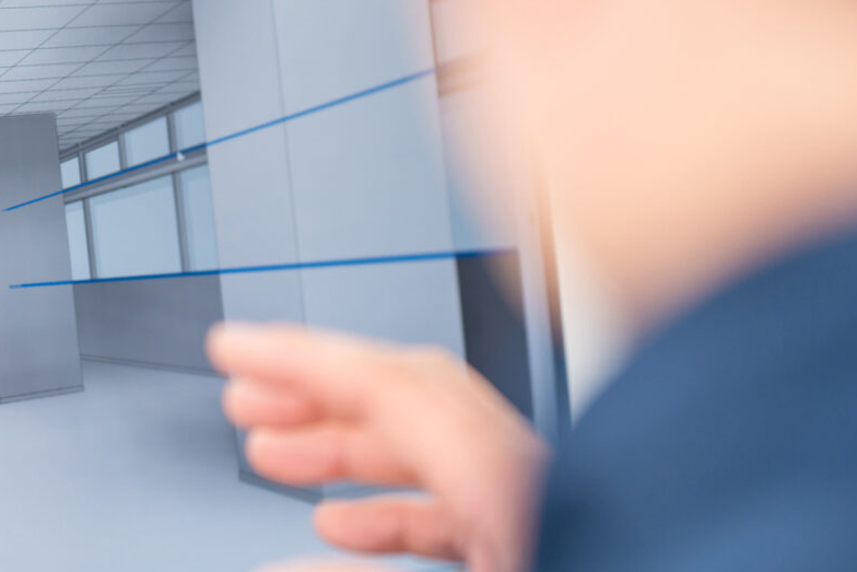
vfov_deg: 5.7
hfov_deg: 8.5
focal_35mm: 241
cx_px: 167
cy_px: 329
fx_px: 5738
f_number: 1.4
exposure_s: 1/800
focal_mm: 105
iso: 100
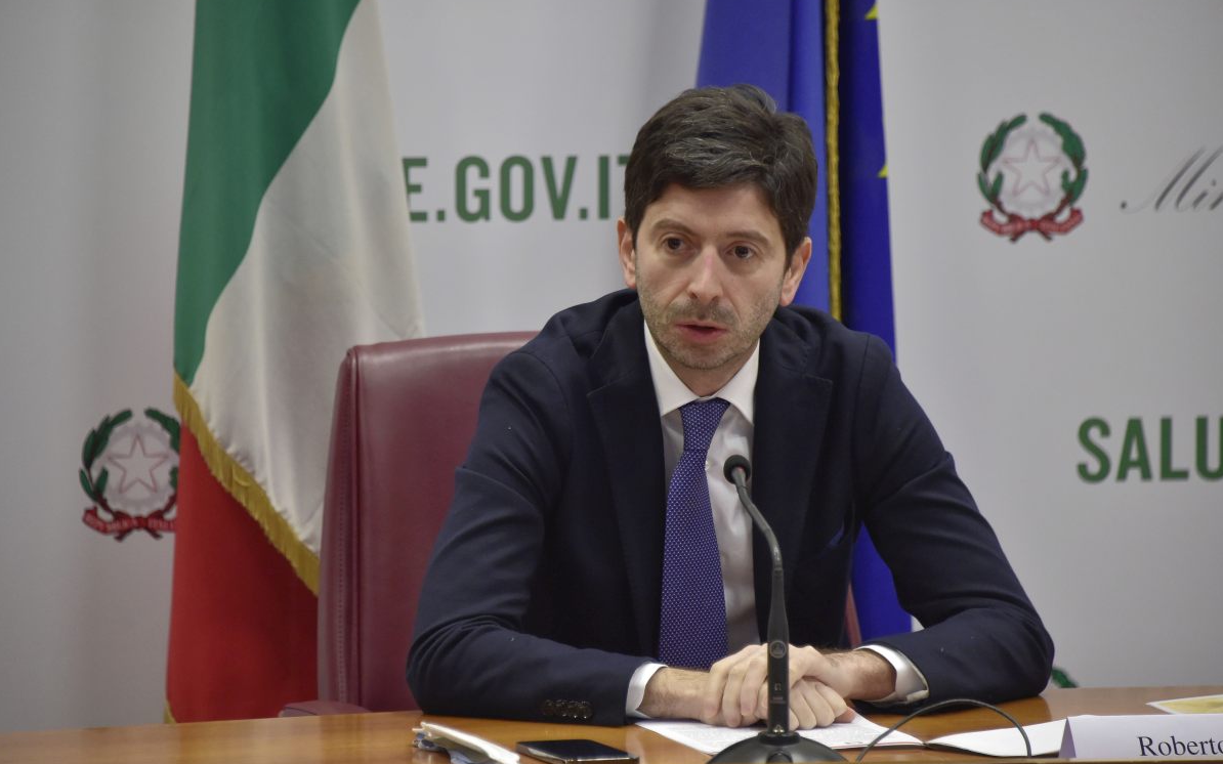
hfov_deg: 8.2
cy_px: 395
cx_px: 610
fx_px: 8532
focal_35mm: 256
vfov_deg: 5.1
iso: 4000
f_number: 5.6
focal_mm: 250
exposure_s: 1/125
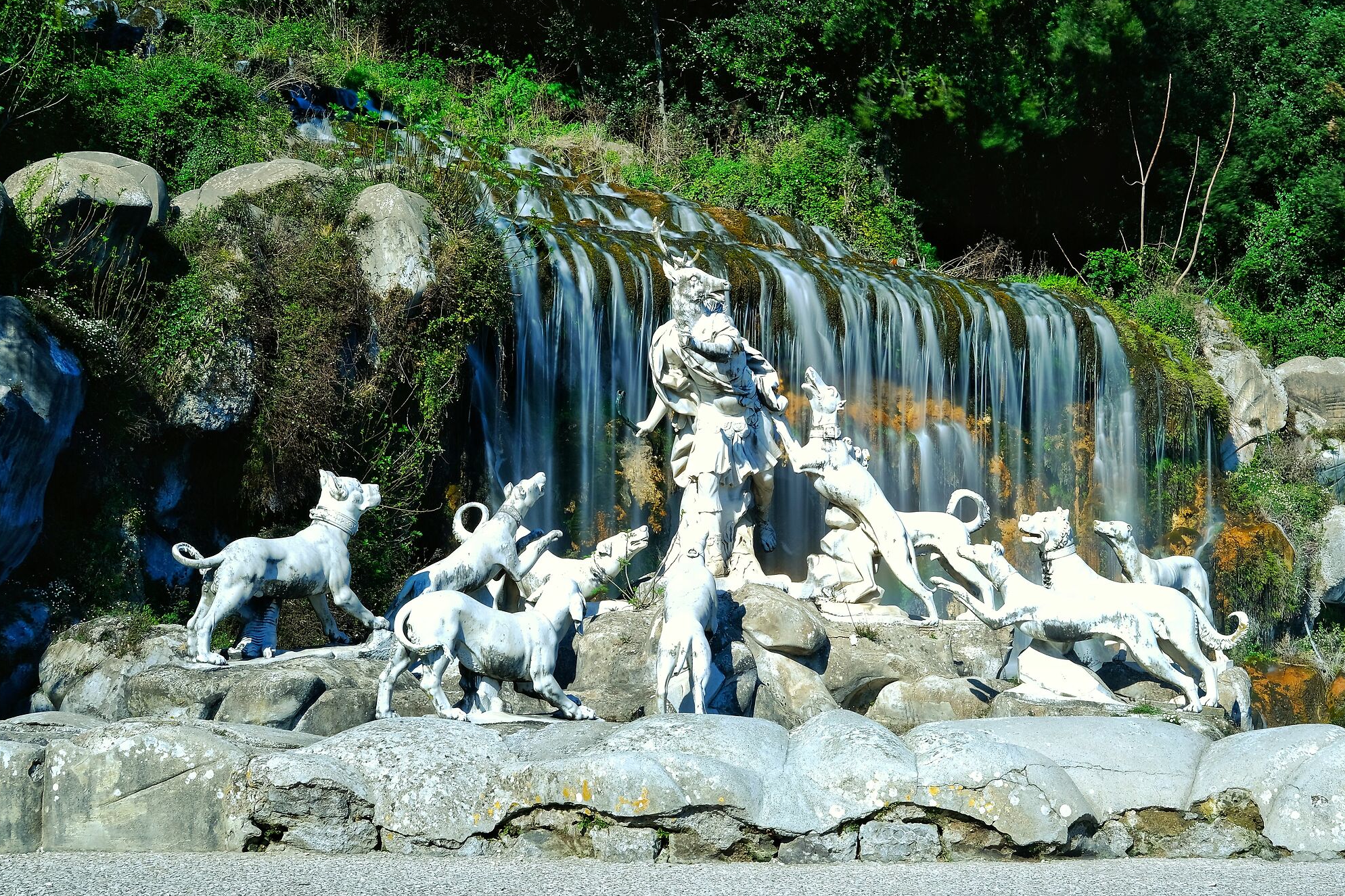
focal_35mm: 64
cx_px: 769
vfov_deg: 21.2
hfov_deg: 31.4
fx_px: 2391
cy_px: 412
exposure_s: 40
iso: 80
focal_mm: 35
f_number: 16
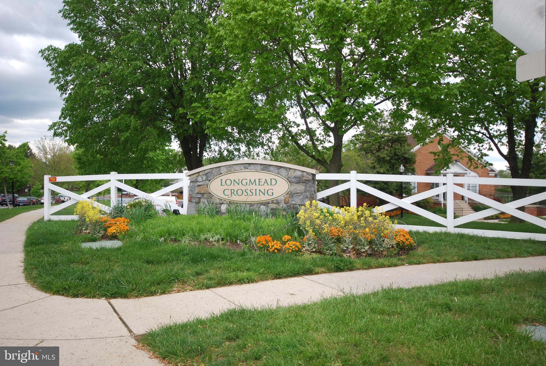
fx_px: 455
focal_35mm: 30
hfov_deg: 61.9
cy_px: 183
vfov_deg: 43.7
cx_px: 273
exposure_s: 1/125
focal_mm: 20
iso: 180
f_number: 5.6
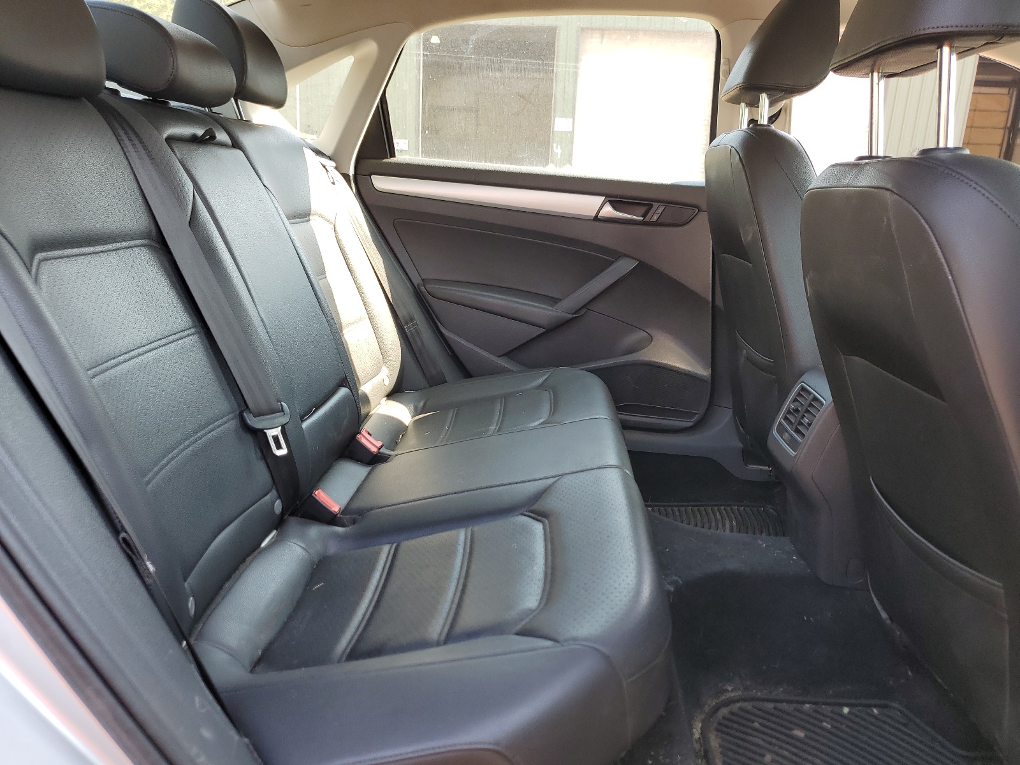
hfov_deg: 67.3
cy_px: 382
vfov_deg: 53.1
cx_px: 510
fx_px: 766
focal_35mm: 26
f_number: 1.5
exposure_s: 1/120
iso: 51
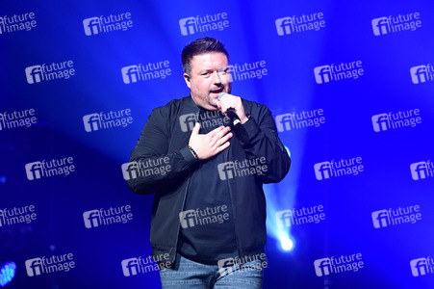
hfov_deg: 10.8
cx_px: 217
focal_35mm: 190
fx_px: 2289
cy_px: 144
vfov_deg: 7.2
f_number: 4
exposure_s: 1/320
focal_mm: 190
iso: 3200
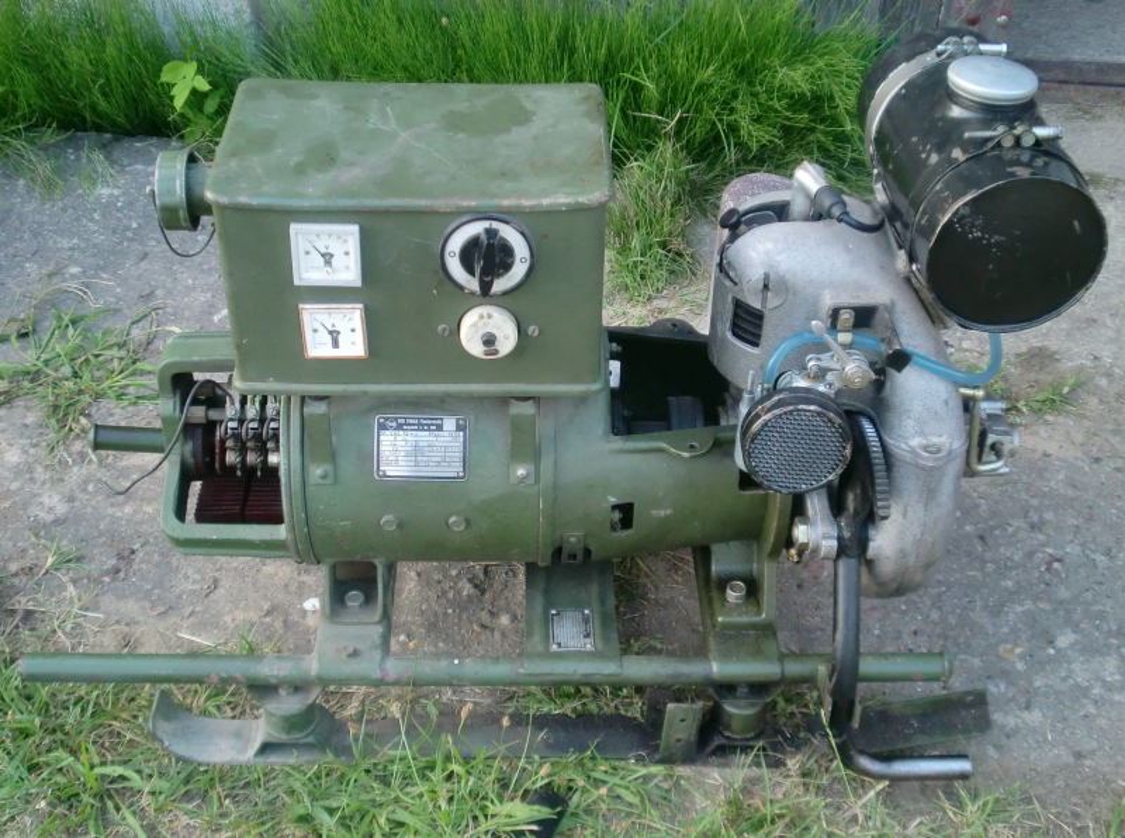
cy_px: 419
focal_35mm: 39
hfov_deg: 48.0
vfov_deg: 36.7
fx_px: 1264
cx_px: 562
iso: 200
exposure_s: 1/125
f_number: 3.1
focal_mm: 6.51
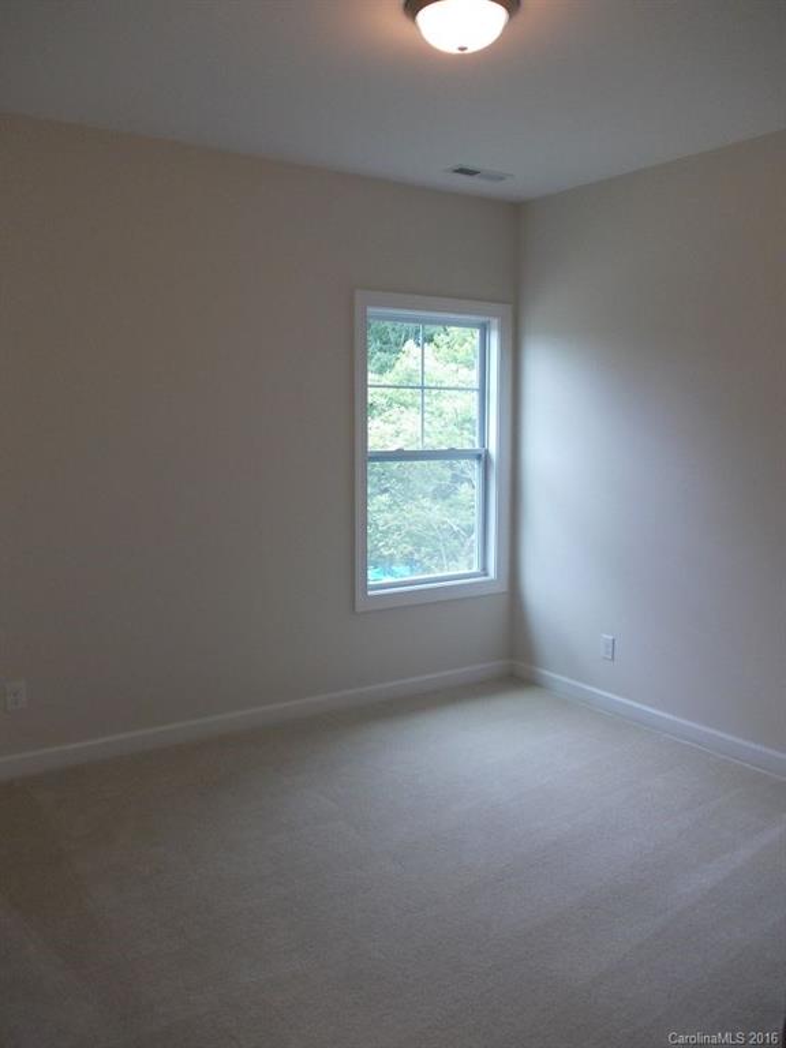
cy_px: 524
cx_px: 393
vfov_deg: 63.4
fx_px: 848
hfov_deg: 49.7
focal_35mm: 28
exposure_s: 1/50
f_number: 2.7
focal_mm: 4
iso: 80
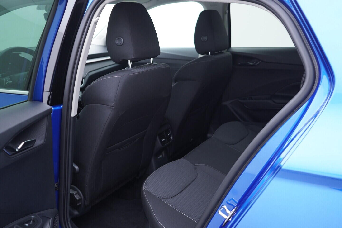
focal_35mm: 36
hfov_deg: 53.1
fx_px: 342
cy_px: 114
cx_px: 171
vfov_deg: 36.9
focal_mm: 24
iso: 250
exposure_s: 1/40
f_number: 2.8
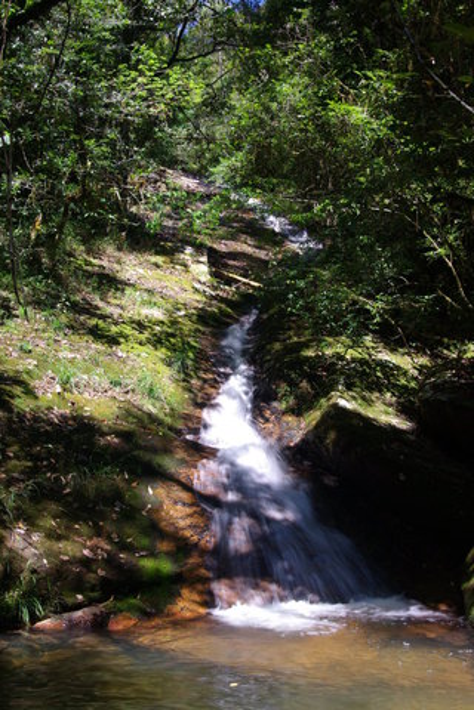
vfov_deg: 42.3
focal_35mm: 46
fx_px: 918
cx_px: 237
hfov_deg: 28.9
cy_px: 355
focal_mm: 31
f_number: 9.5
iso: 100
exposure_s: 1/10
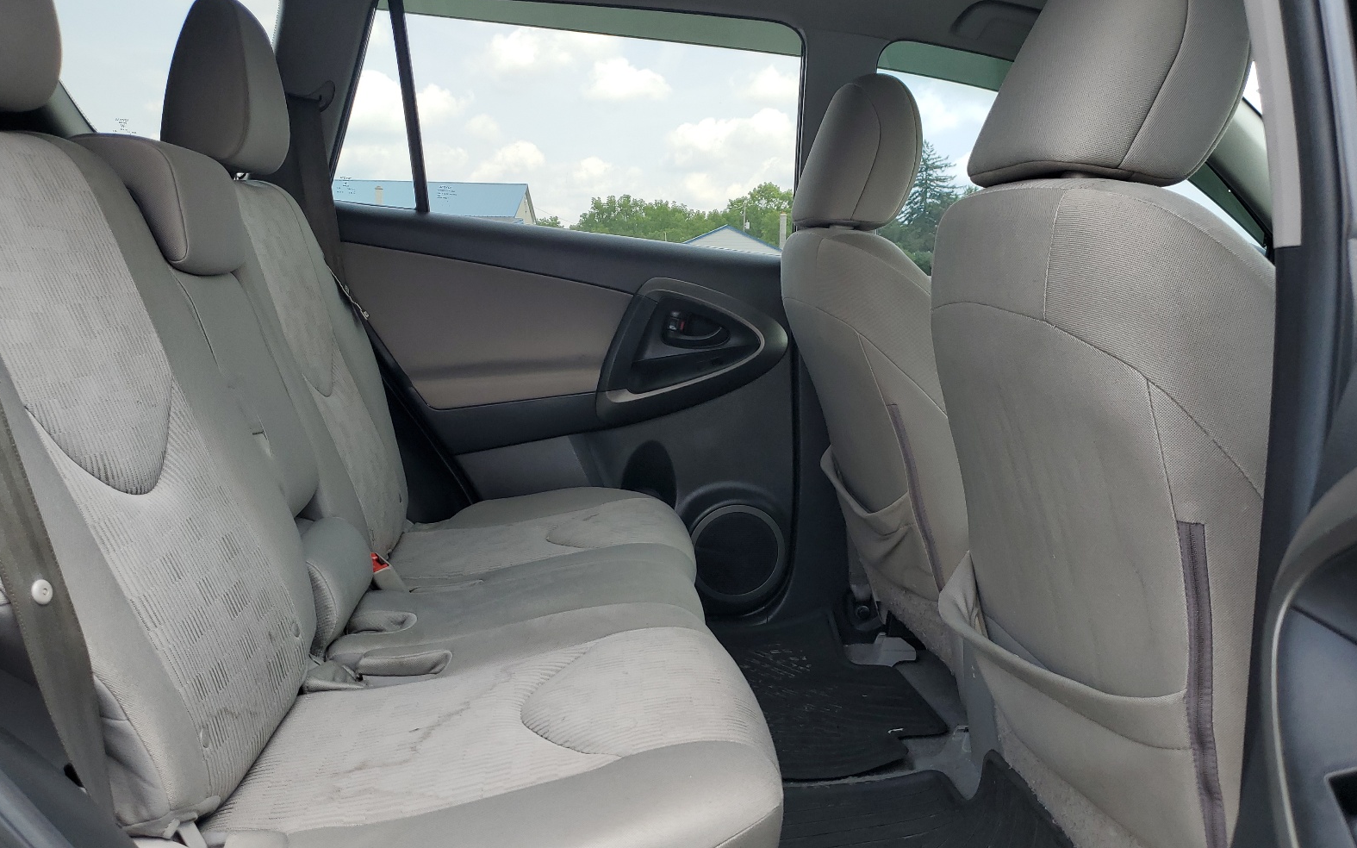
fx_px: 1035
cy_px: 496
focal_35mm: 28
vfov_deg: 44.4
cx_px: 685
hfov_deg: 66.5
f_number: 1.5
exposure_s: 1/500
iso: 50
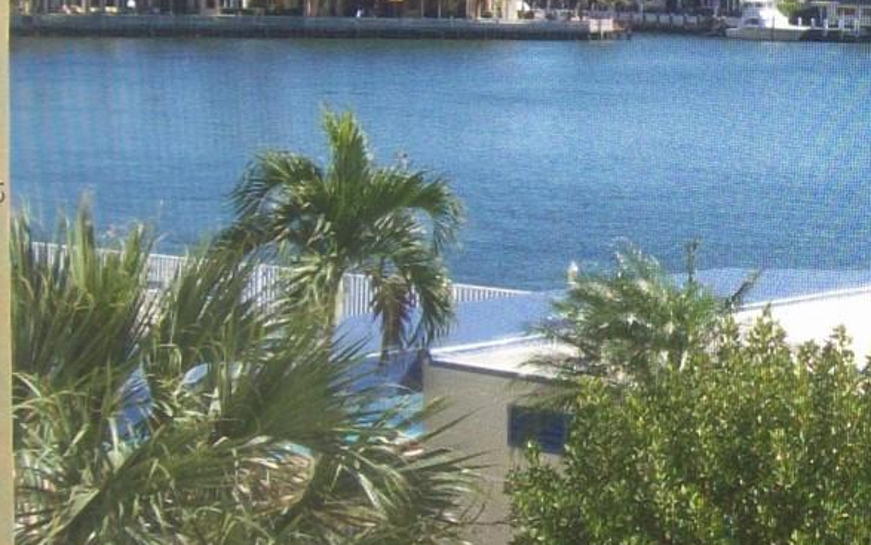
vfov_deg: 12.6
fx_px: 2469
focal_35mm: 104
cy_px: 193
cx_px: 956
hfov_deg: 19.2
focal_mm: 6
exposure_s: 1/251
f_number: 4.8
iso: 80
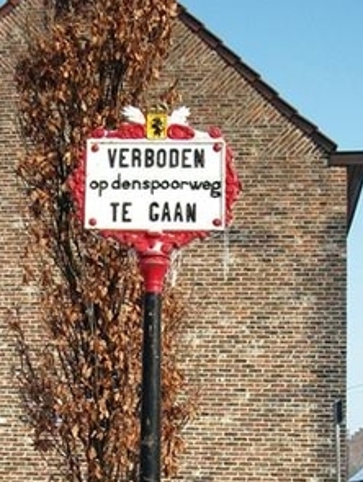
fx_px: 907
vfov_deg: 29.1
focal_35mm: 65
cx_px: 146
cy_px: 384
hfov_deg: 22.6
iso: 80
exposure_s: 1/125
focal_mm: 5.7
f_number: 8.8
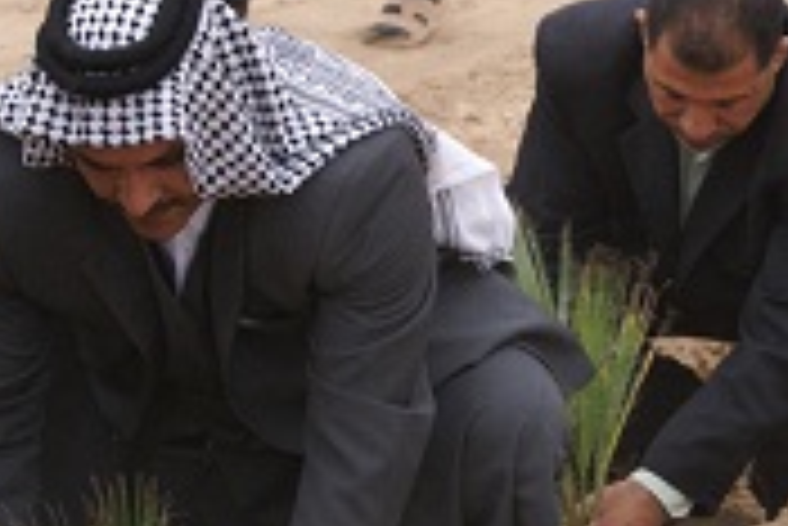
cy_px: 270
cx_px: 671
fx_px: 4011
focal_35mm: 183
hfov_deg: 11.2
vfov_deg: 7.5
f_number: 5.6
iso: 100
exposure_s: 1/125
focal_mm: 55
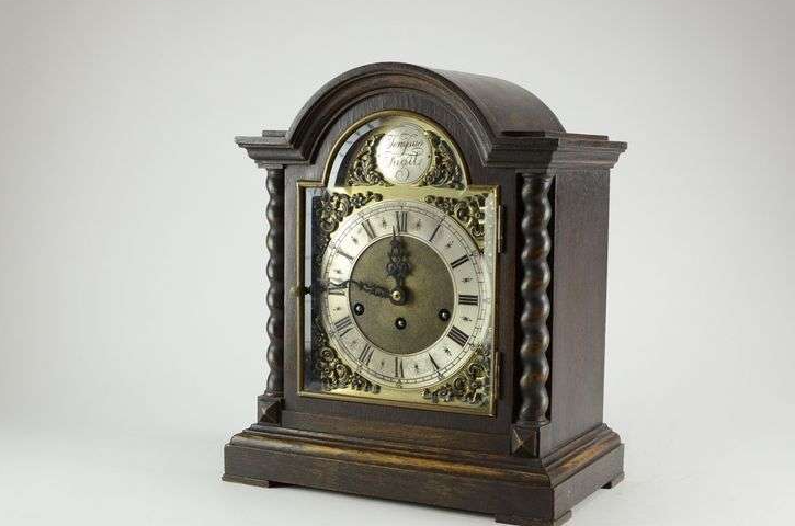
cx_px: 425
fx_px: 1246
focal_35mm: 57
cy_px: 267
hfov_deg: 35.4
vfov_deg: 23.9
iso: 800
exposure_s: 1/125
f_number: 4.5
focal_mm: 35
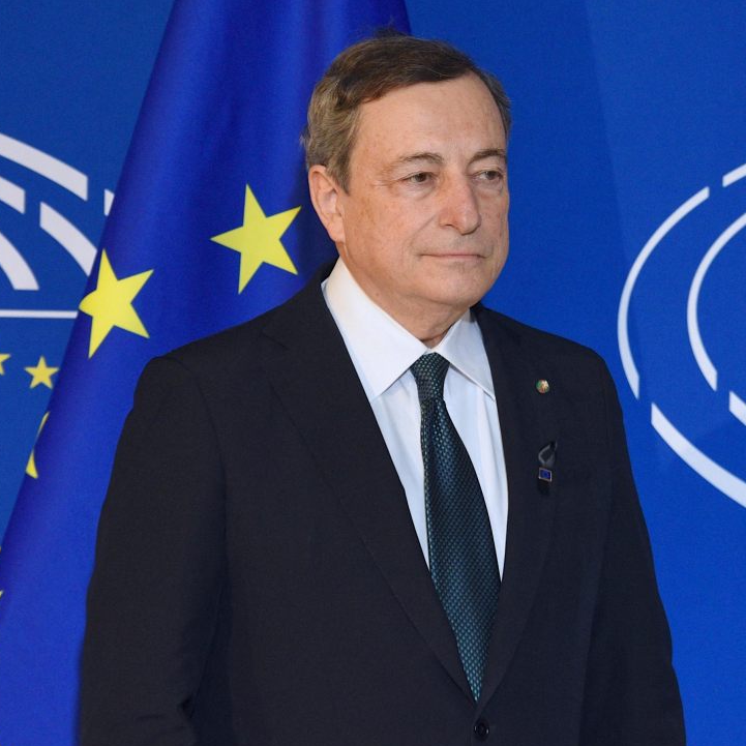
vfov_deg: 8.8
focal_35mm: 198
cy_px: 379
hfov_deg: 8.8
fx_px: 4828
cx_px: 456
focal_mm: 140
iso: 1600
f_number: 5.6
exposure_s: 1/125
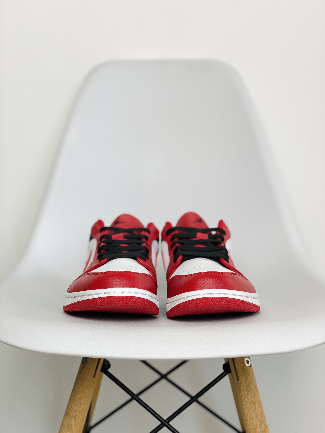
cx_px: 162
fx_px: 651
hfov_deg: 28.0
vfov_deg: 36.8
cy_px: 216
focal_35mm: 52
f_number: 2
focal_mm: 6
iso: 20
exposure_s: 1/100
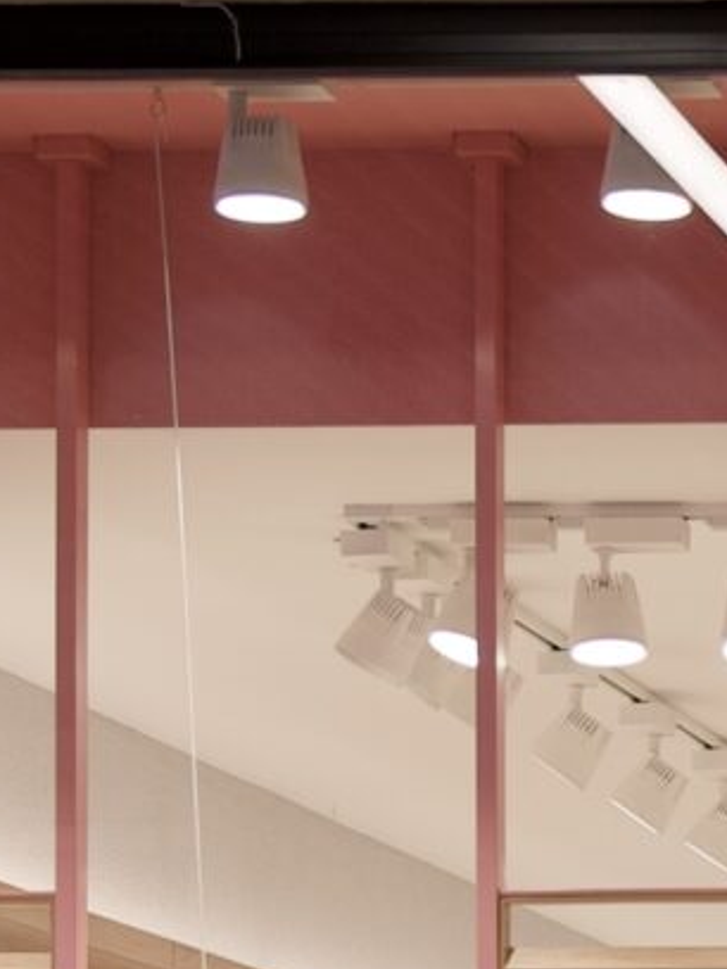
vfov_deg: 9.2
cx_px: 1910
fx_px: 5859
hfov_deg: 6.6
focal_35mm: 209
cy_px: 1432
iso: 250
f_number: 3.5
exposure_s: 1/100
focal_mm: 34.7
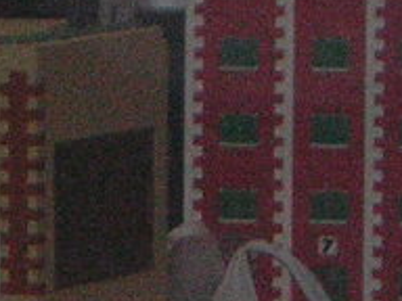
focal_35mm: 576
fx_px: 6689
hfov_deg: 3.4
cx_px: -314
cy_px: 257
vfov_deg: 2.6
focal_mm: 14.1
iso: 200
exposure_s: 1/60.1
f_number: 4.7
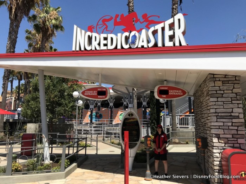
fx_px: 199
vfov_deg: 49.7
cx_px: 123
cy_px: 92
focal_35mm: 28
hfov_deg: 63.4
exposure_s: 1/2817
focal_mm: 3.99
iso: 20
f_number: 1.8
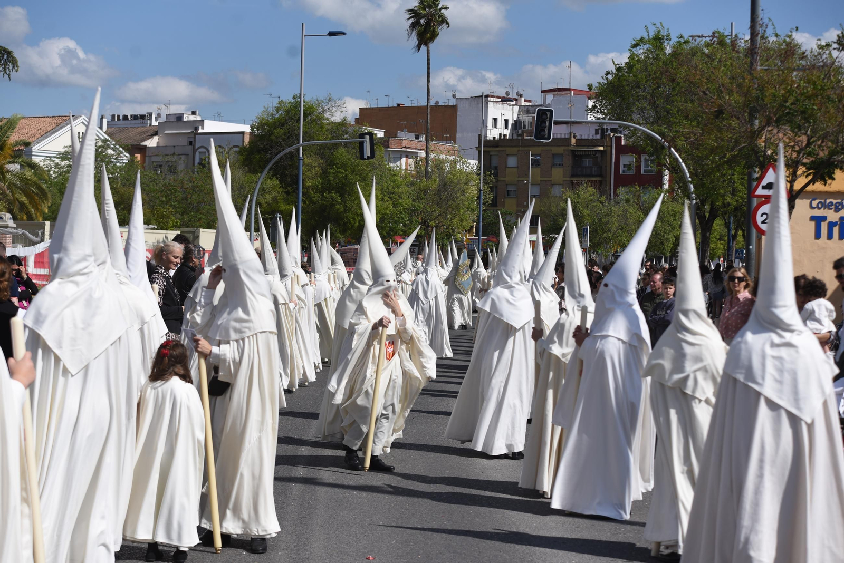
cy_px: 282
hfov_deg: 28.8
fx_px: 1642
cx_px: 422
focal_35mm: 70
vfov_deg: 19.5
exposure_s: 1/1250
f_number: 4.5
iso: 100
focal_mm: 70
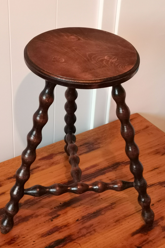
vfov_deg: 29.7
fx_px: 468
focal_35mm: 68
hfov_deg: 20.0
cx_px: 79
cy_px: 124
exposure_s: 1/50
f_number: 1.8
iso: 250
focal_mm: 4.75
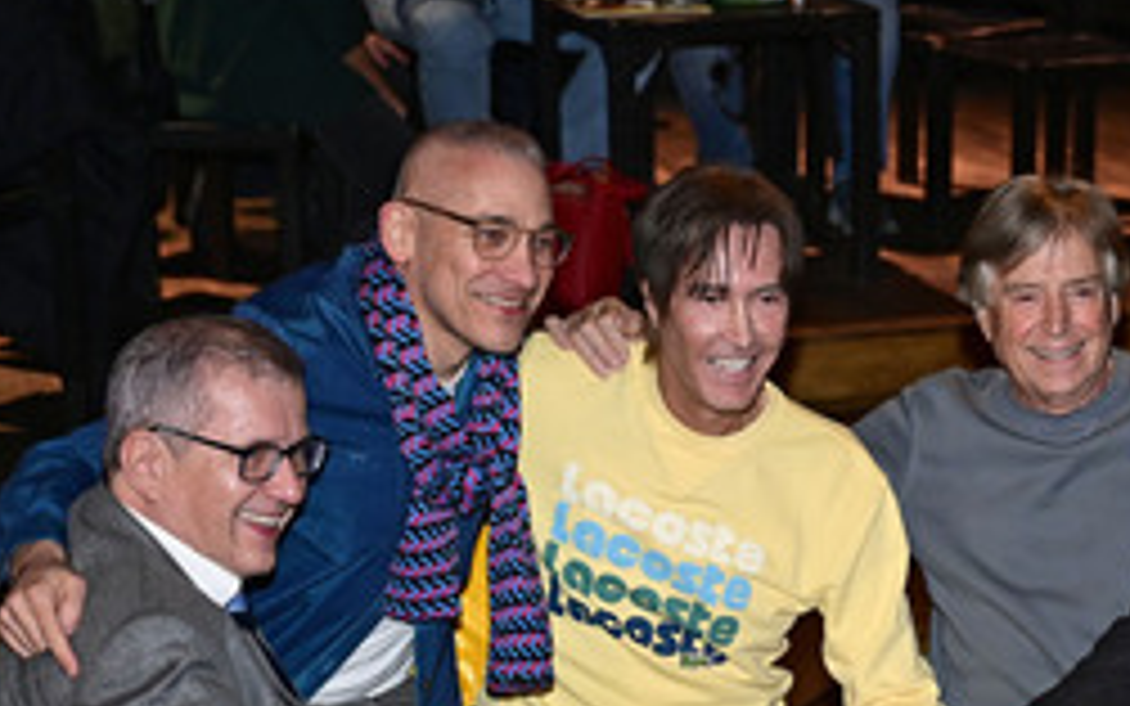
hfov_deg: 26.6
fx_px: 2372
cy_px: 643
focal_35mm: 77
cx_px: 799
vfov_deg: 16.7
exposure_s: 1/200
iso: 2500
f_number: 2.8
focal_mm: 42
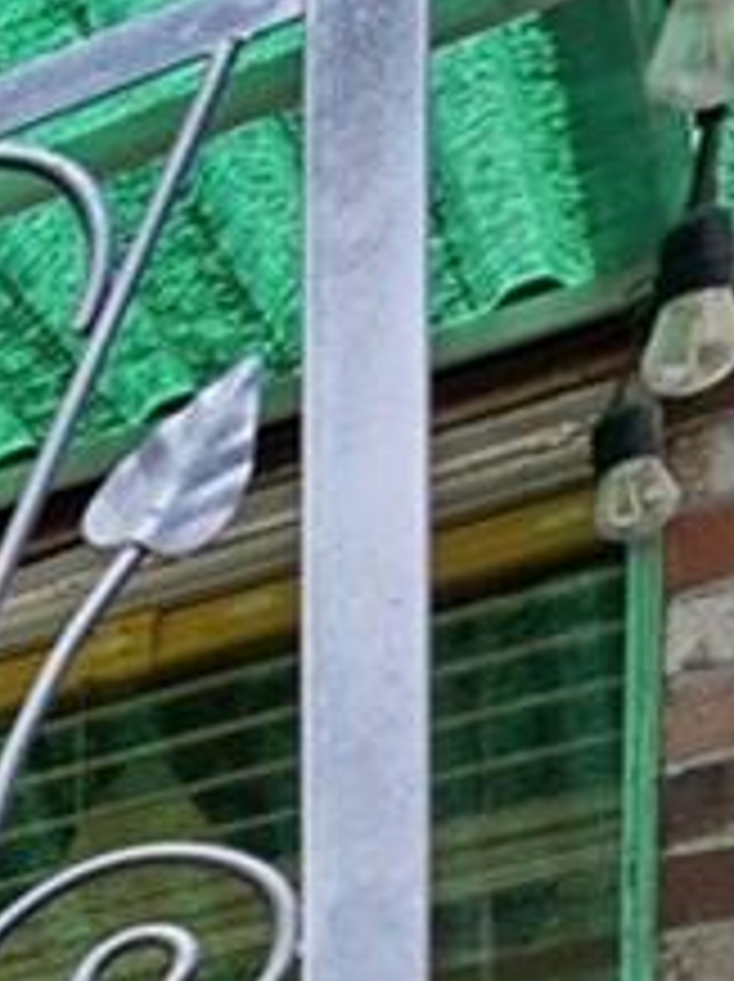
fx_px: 2804
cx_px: -2432
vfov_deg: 15.1
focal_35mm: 99
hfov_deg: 7.5
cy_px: 2097
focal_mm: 14
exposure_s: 1/60
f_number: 11
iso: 64
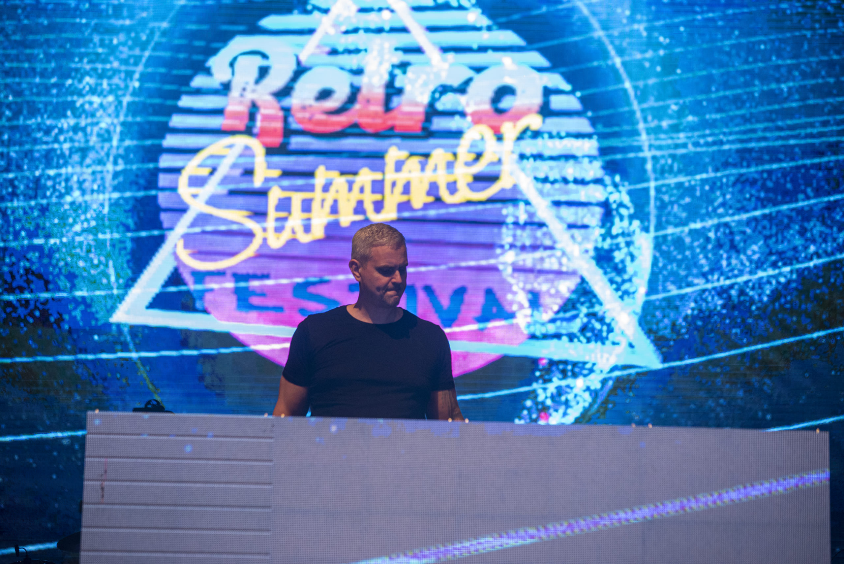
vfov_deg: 11.2
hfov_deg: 16.8
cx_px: 422
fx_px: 2861
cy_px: 282
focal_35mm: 122
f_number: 2.8
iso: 1600
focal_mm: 122
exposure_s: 1/320
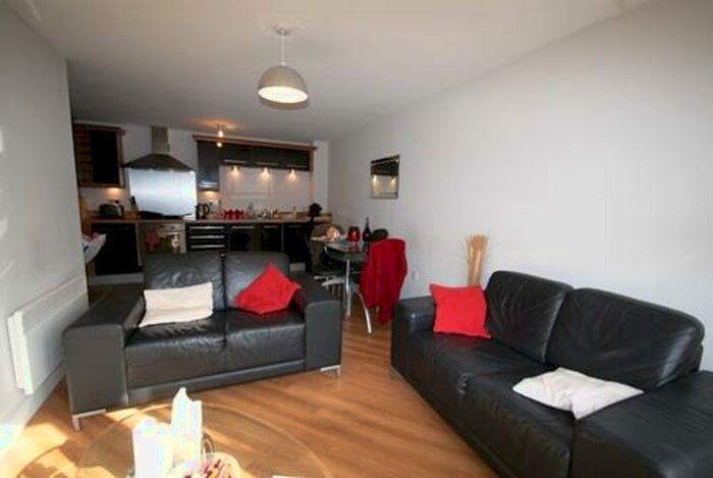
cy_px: 239
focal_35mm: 15
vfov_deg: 77.5
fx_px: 298
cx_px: 356
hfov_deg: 100.3
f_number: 5.6
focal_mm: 10
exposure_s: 1/80
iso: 400
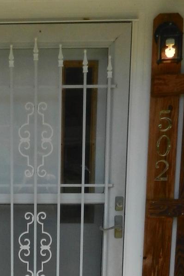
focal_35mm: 87
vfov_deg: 21.4
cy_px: 349
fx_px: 668
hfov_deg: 15.5
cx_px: 10
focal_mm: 4.5
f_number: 3.5
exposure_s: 1/1600
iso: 160
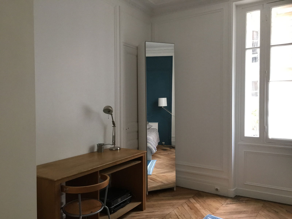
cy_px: 110
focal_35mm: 29
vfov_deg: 48.2
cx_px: 146
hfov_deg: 61.7
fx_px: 245
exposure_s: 1/25
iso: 200
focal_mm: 4.15
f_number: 2.2
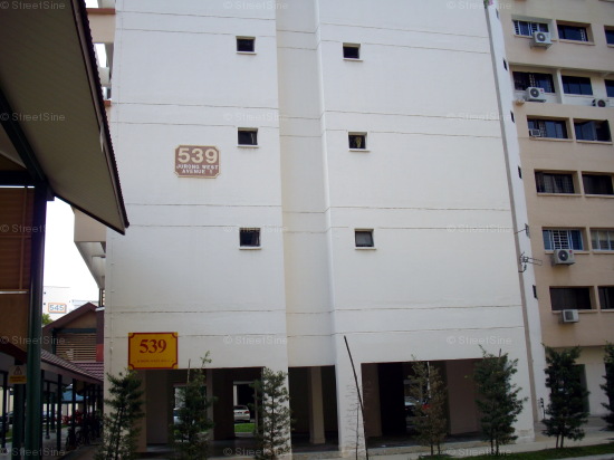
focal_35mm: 37
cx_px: 307
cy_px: 230
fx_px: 656
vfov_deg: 38.6
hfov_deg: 50.2
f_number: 2.8
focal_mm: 6.2
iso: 80
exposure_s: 1/200
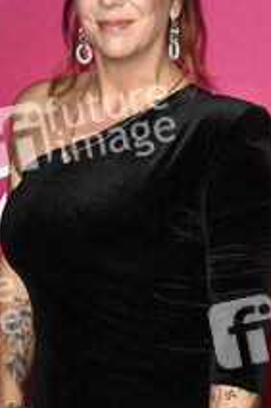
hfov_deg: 12.1
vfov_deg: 18.1
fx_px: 1278
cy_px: 227
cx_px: 133
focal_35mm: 113
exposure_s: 1/250
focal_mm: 60
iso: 500
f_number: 5.6
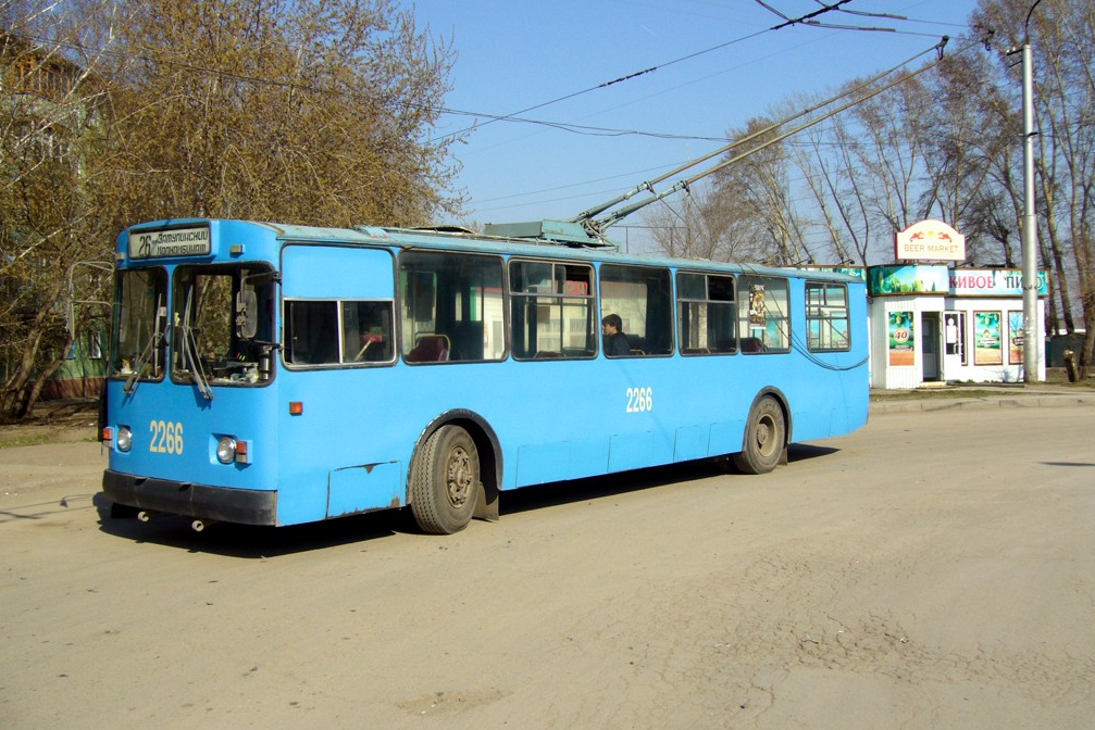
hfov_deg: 51.9
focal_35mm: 37
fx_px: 1126
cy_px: 328
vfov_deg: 35.9
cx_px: 544
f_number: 5.6
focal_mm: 5.8
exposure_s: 1/400
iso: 80
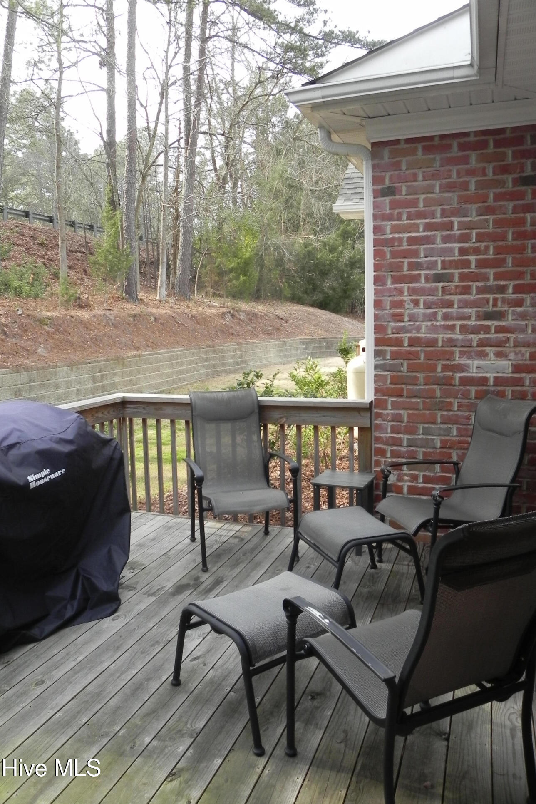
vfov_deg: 65.5
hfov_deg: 46.3
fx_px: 625
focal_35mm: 28
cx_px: 236
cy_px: 390
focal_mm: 4.6
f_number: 5
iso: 160
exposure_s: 1/153
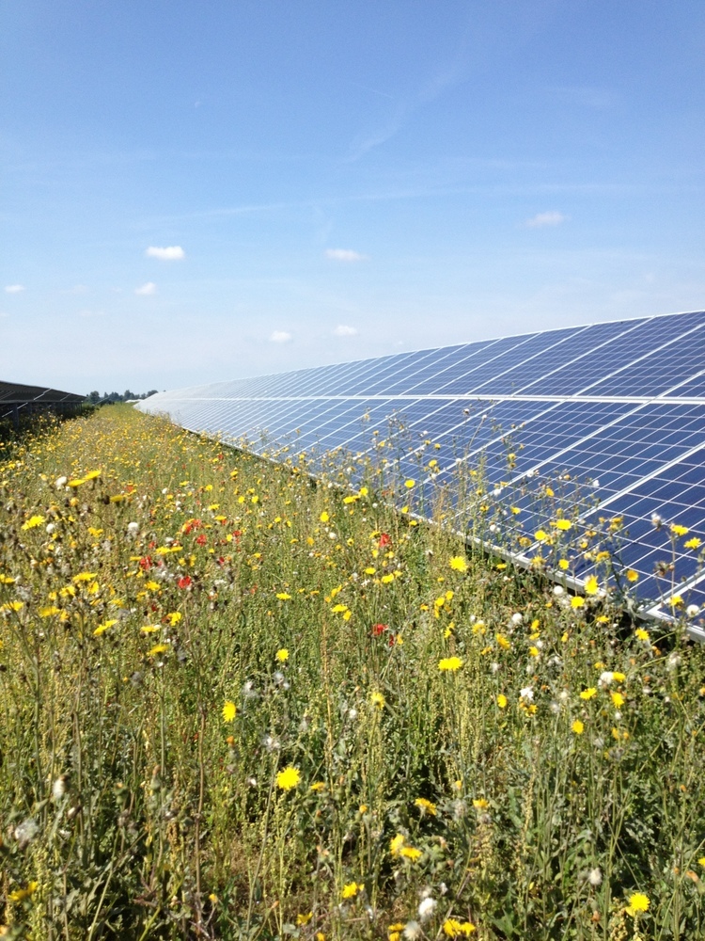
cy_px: 470
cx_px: 352
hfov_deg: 40.7
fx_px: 950
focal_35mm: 35
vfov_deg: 52.6
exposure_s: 1/1416
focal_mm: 4.28
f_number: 2.4
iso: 50
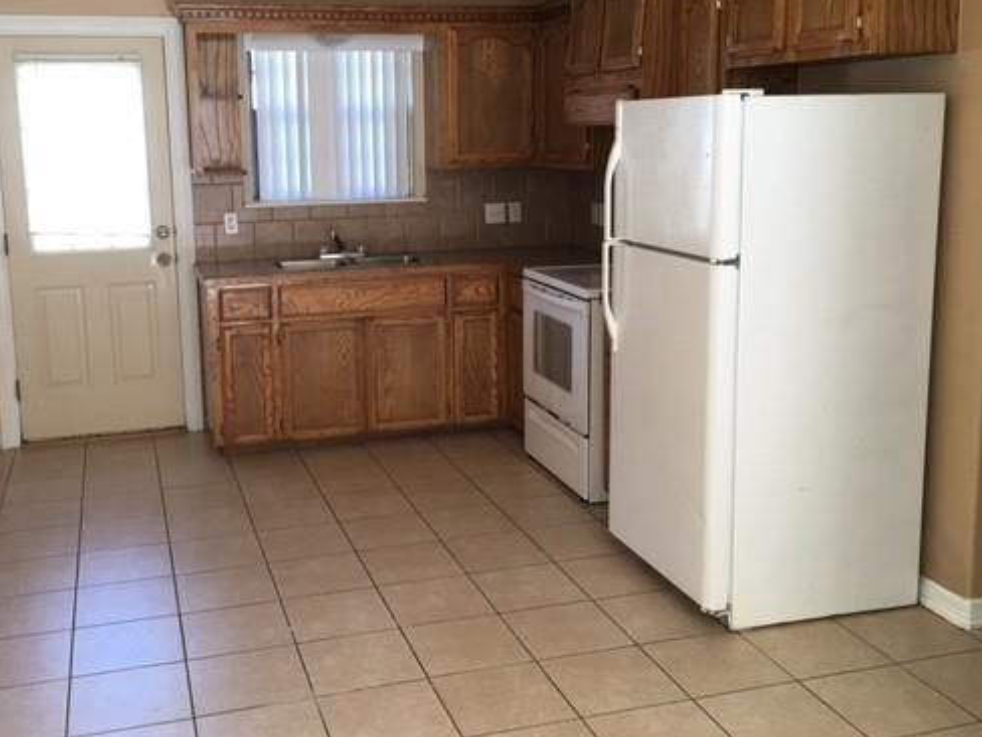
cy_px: 304
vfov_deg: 37.6
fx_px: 1078
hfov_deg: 48.9
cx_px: 433
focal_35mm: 38
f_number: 2.2
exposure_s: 1/15
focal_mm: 4.15
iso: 25
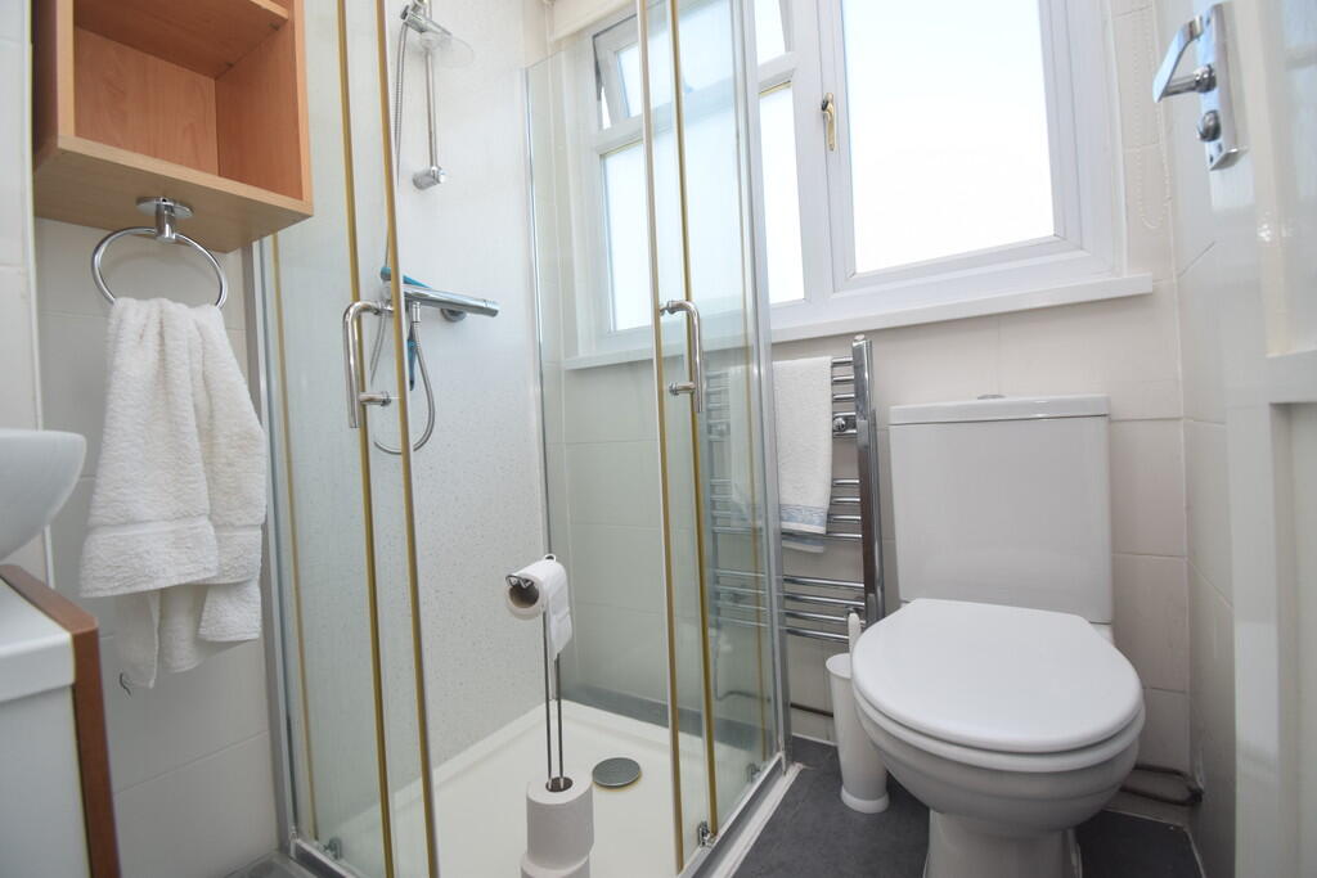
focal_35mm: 15
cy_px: 439
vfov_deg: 77.3
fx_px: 549
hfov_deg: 100.4
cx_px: 658
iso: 400
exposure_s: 1/125
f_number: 5.6
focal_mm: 10
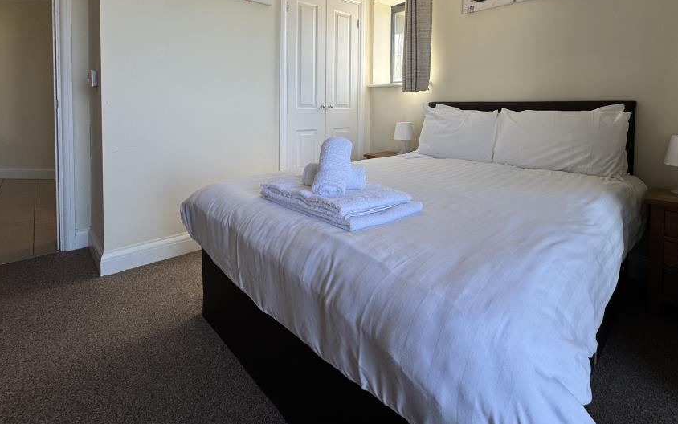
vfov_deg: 62.3
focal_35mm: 18
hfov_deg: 91.0
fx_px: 333
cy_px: 120
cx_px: 356
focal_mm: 2.22
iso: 40
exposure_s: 1/205
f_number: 2.2
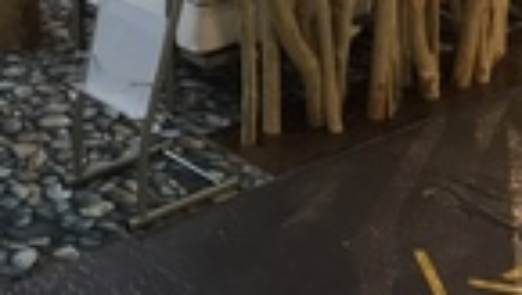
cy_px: -216
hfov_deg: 24.3
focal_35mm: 87
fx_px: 1206
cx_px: 158
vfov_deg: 12.8
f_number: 2.2
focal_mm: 4.15
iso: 80
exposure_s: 1/30
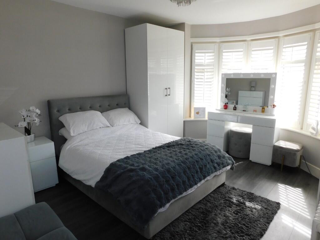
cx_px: 160
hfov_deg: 73.9
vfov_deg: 58.9
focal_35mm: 23
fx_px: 213
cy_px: 120
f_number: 3
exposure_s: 1/100
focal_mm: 4
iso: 125
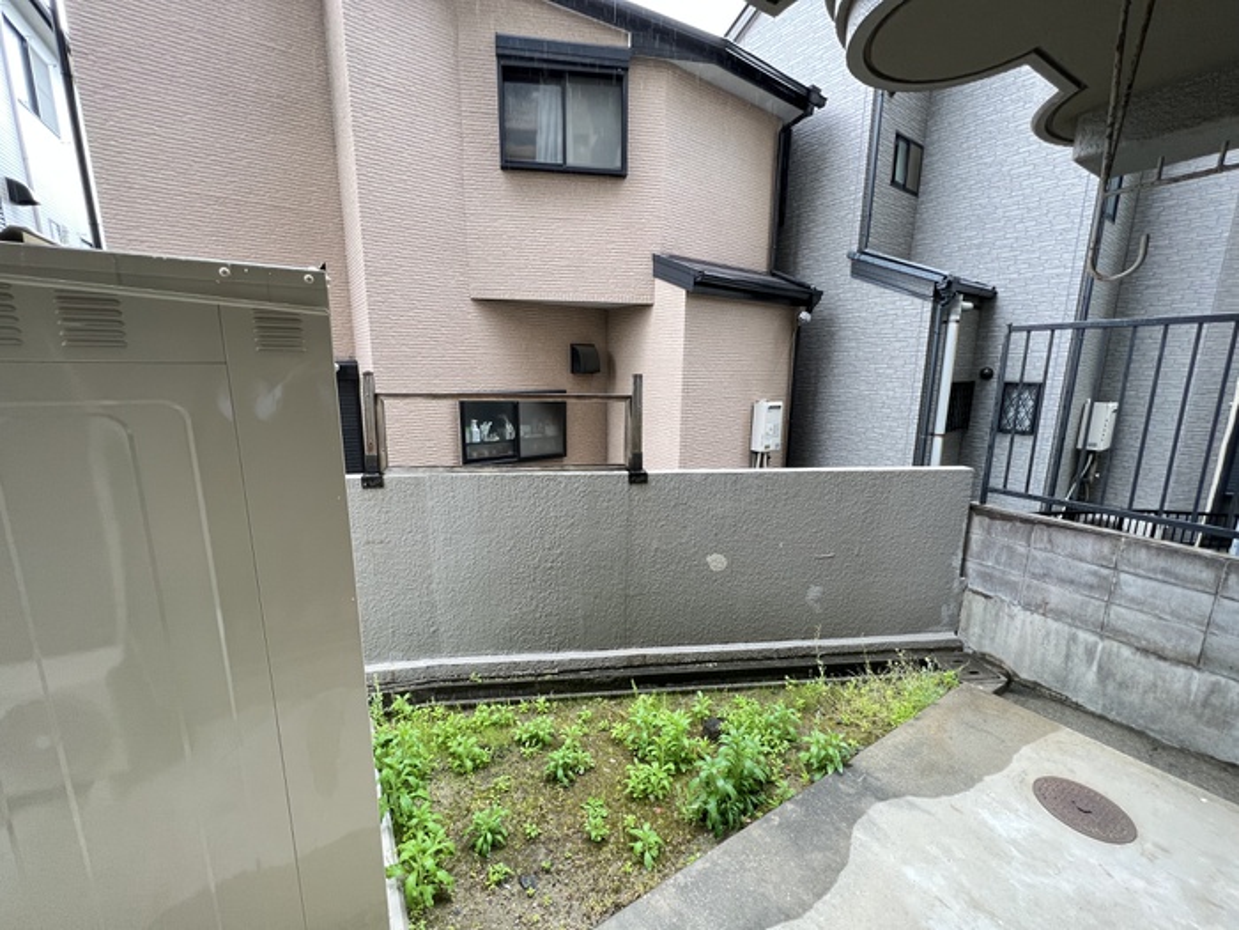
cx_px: 620
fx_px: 465
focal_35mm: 13
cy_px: 465
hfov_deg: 106.2
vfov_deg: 89.9
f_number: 1.8
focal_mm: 1.57
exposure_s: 1/99
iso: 125
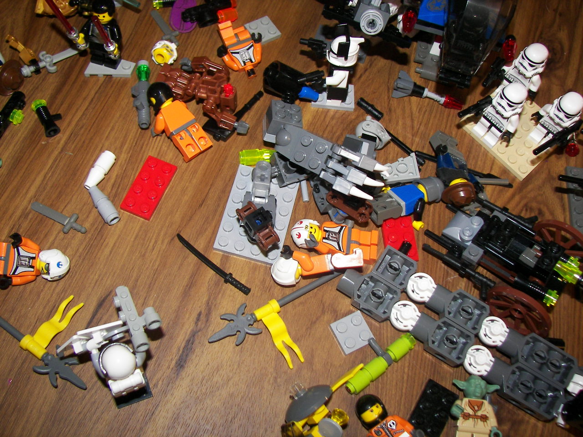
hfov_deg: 51.4
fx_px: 606
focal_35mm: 36
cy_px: 218
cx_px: 292
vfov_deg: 39.7
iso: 100
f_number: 2.8
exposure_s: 1/30
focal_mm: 6
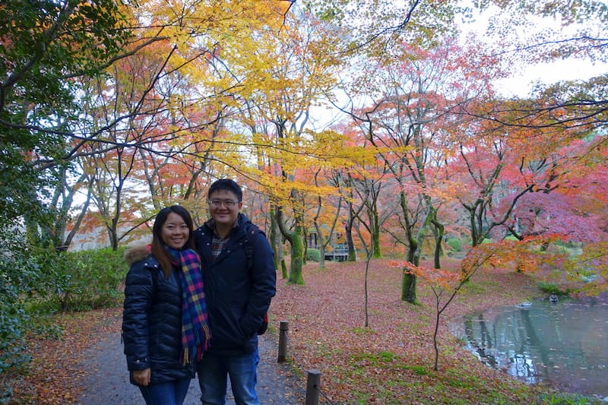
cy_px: 202
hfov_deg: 73.8
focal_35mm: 24
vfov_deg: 53.1
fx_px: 405
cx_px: 304
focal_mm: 8.8
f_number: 2.8
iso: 125
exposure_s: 1/30
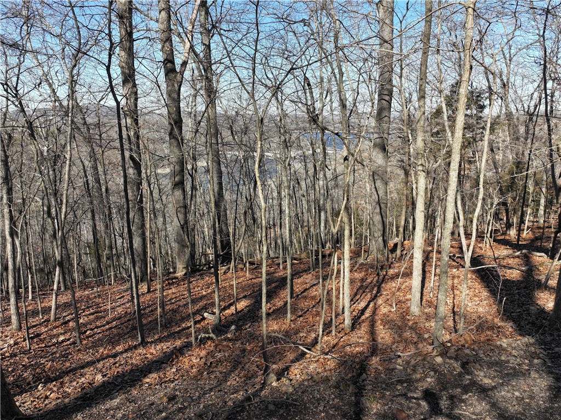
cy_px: 210
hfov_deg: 71.6
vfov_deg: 56.8
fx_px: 389
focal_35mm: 24
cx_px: 280
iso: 100
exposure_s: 1/1000
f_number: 2.8
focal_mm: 12.29
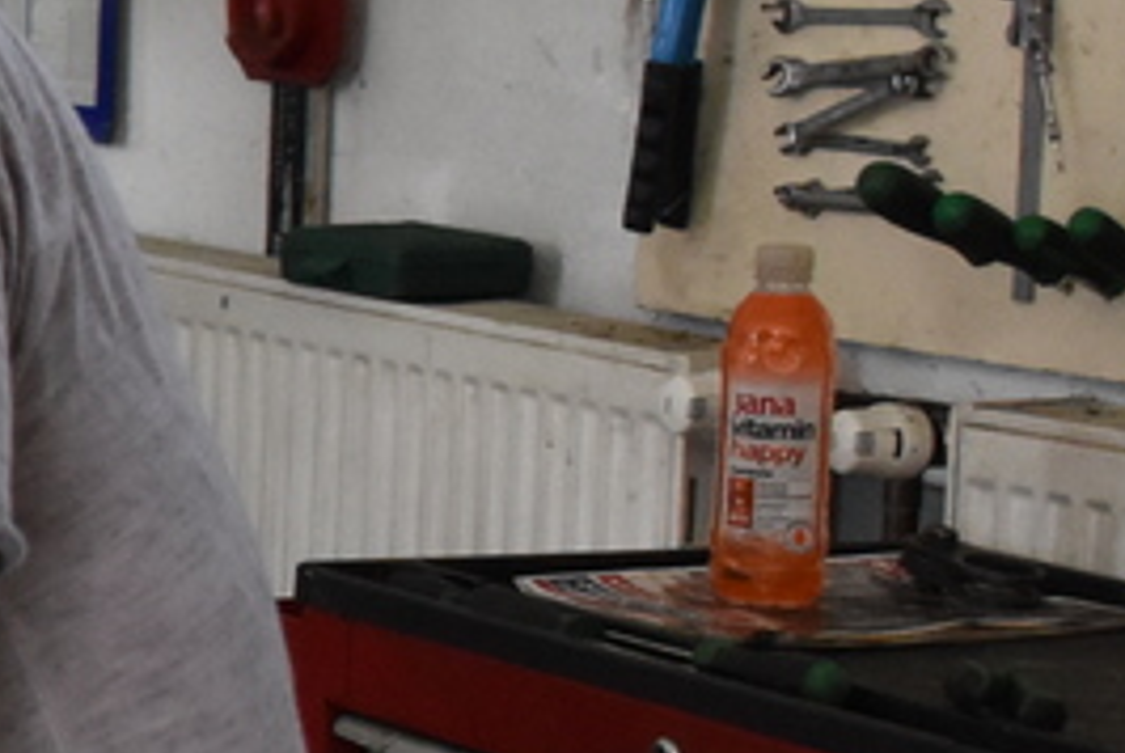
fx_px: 4755
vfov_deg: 9.0
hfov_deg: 11.6
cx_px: -1396
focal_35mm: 152
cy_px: 478
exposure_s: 1/500
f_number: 3.5
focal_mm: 18
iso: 1600
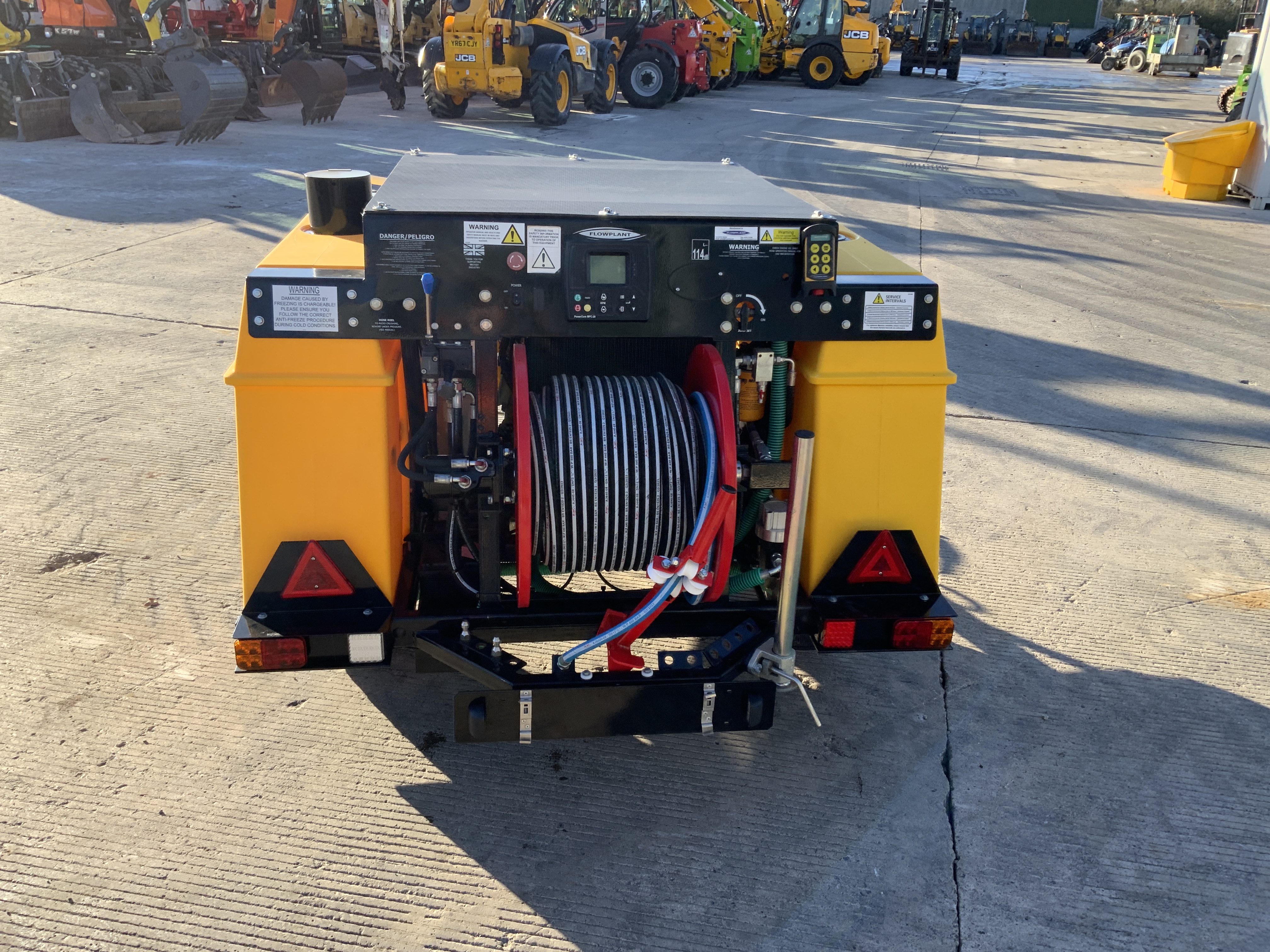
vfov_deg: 48.2
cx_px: 635
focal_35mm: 29
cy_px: 476
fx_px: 1064
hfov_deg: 61.7
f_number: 1.8
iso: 16
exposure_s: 1/545
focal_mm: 3
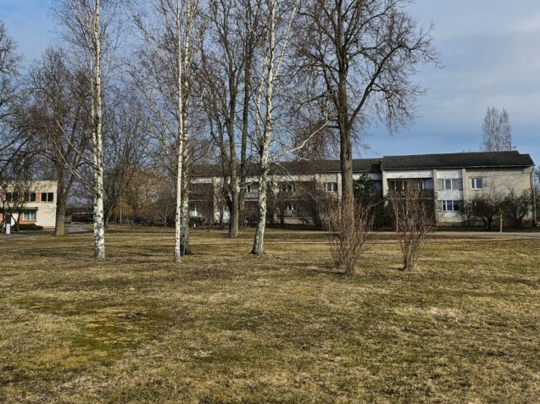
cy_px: 152
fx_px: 577
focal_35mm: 37
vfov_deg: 38.4
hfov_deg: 49.8
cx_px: 209
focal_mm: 6.3
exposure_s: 1/1245
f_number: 1.7
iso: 20
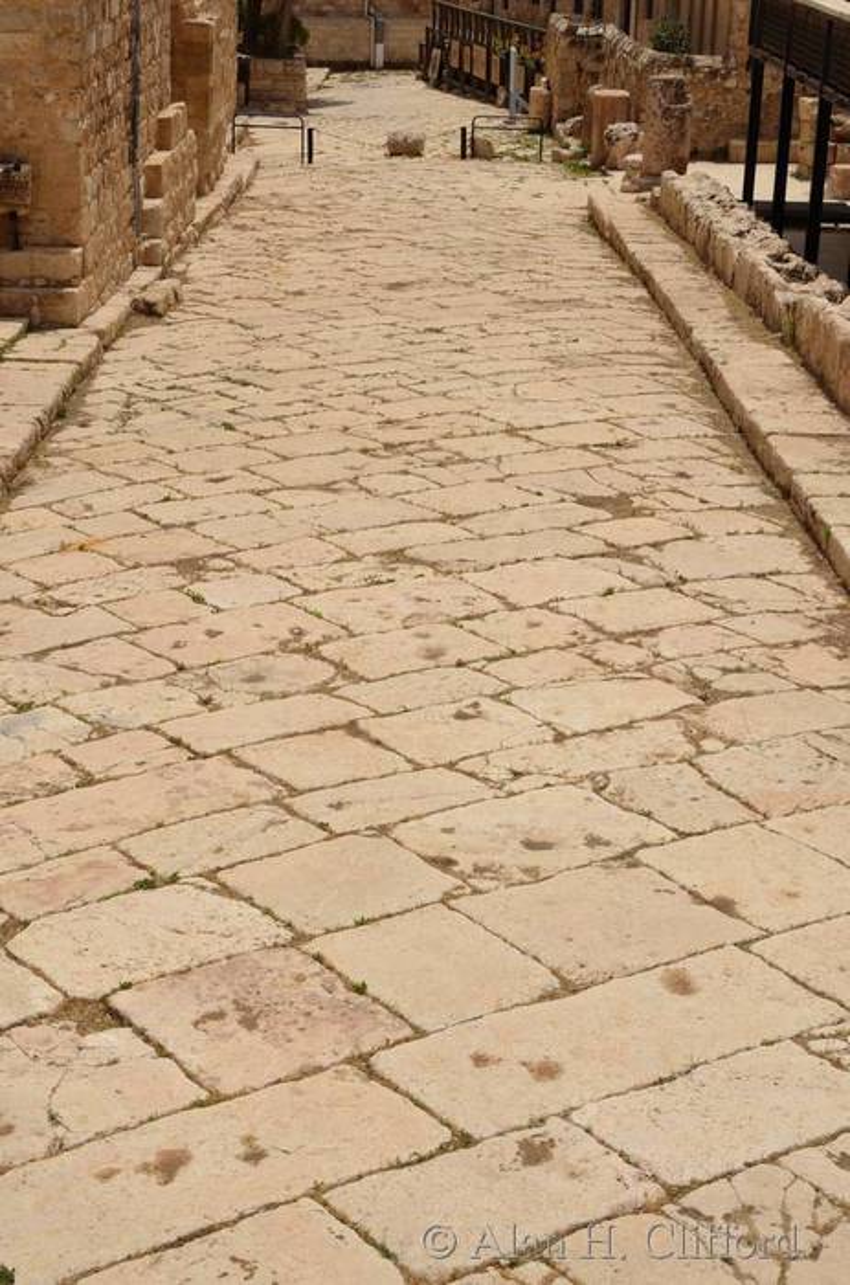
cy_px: 642
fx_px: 2030
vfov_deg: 35.1
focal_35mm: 57
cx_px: 425
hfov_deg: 23.7
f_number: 18
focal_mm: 38
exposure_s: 1/200
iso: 160
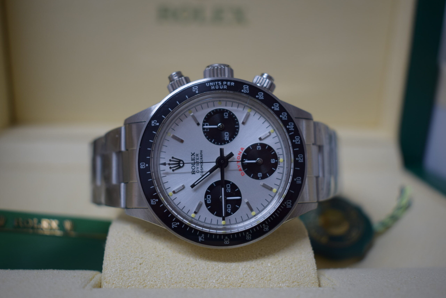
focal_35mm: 44
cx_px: 223
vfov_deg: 30.9
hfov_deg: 44.9
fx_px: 539
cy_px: 149
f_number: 4.2
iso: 360
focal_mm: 29
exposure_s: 1/60
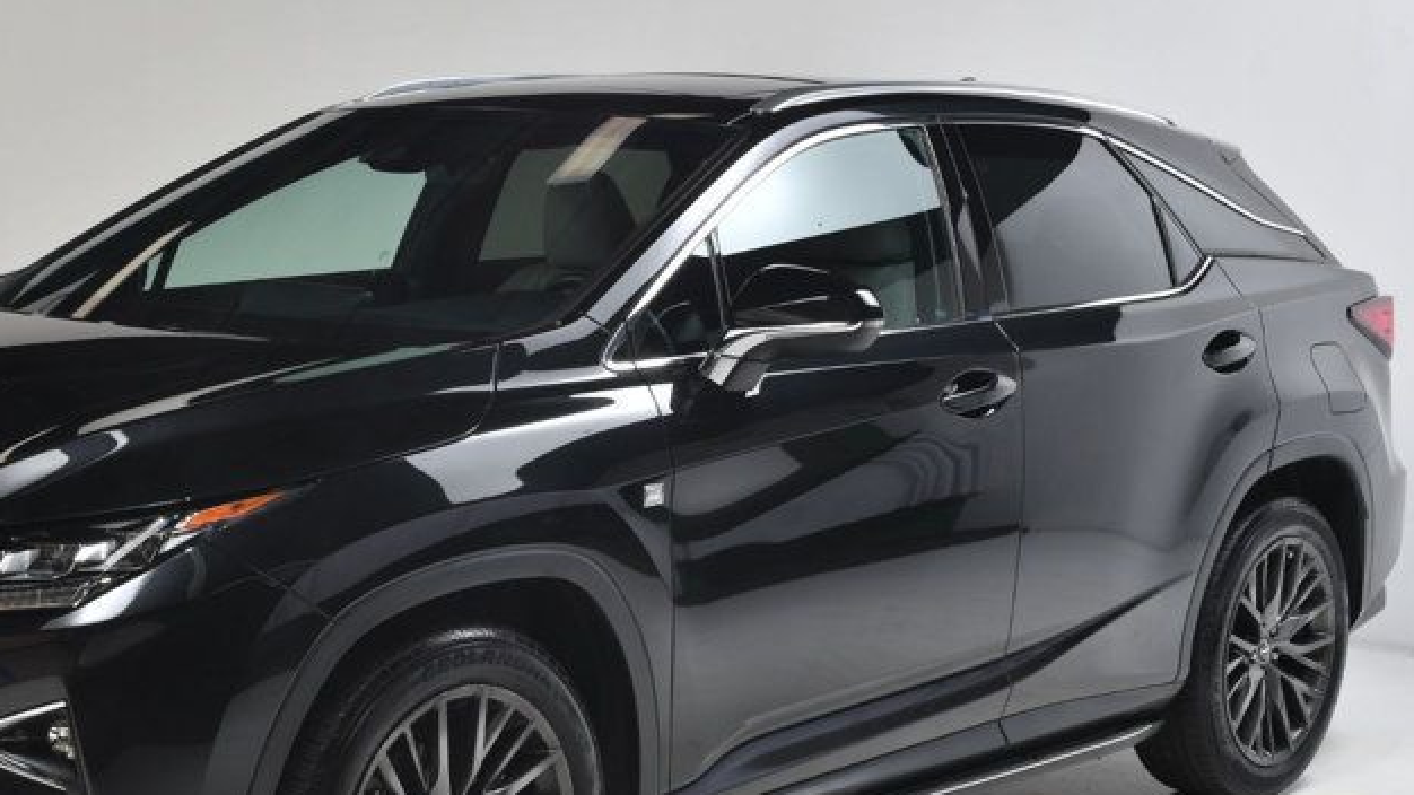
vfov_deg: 16.7
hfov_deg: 29.2
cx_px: 483
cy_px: 513
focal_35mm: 72
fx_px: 2699
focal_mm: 28
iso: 100
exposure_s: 1/160
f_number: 11
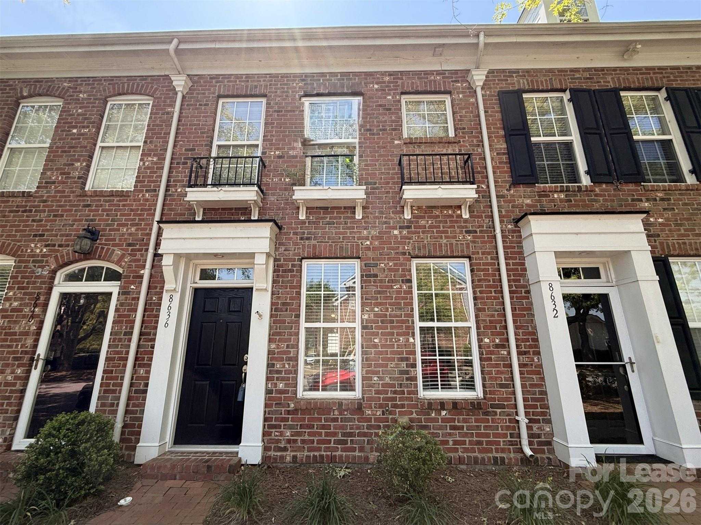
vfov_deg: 85.7
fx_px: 283
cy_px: 262
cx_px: 350
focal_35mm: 14
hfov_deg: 102.1
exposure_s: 1/436
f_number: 2.2
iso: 50
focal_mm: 2.22
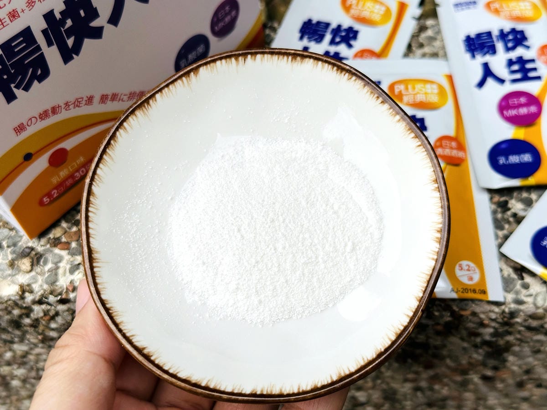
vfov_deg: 30.3
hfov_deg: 39.7
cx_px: 274
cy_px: 205
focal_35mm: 48
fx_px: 758
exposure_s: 1/393
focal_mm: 6.86
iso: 64
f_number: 1.78
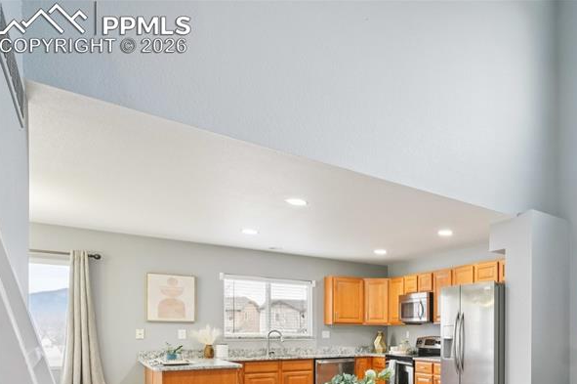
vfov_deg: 45.6
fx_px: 416
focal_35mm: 26
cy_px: 332
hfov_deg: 61.1
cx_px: 495
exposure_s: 1/5
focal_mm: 10
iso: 800
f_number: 8
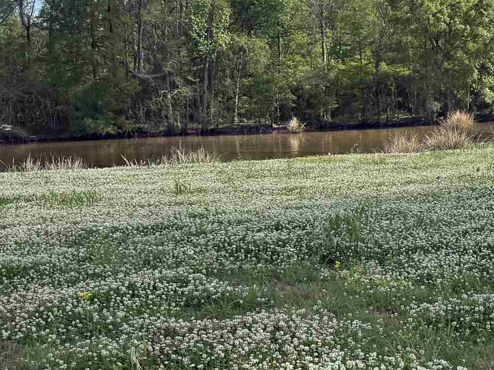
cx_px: 512
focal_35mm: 77
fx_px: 1099
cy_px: 150
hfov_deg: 24.1
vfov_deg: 19.1
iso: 100
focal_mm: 6.76
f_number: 1.78
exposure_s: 1/3584
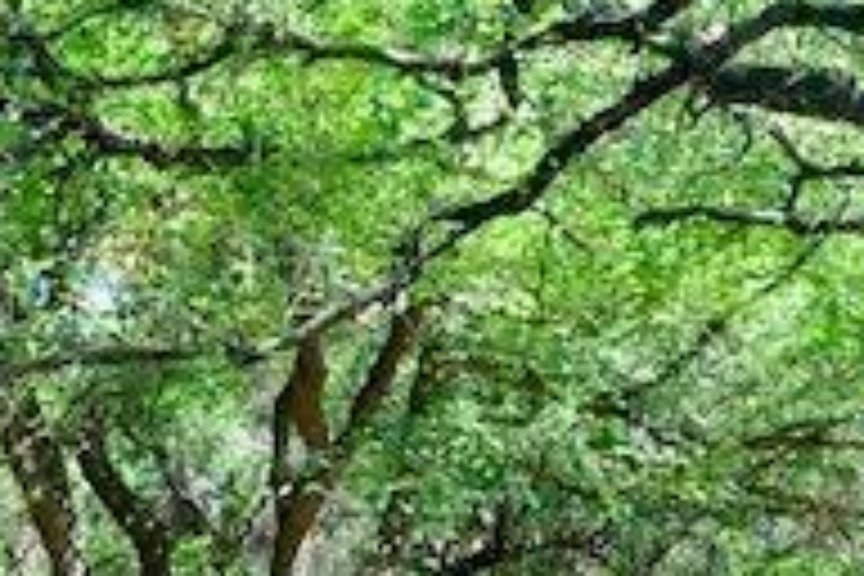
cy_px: 778
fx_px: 2160
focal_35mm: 90
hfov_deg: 22.6
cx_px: 500
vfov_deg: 14.5
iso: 400
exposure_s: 1/60
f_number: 8
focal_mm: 18
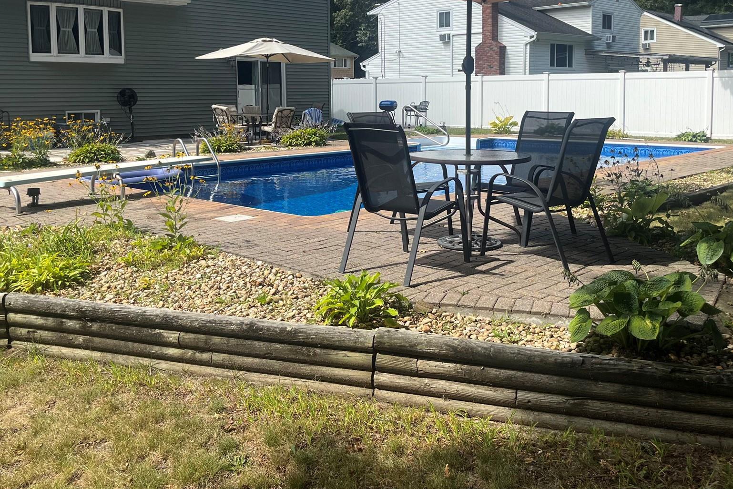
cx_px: 374
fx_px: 733
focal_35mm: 36
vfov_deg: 36.3
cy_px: 144
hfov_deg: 53.1
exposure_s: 1/2967
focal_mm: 5.1
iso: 50
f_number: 1.6
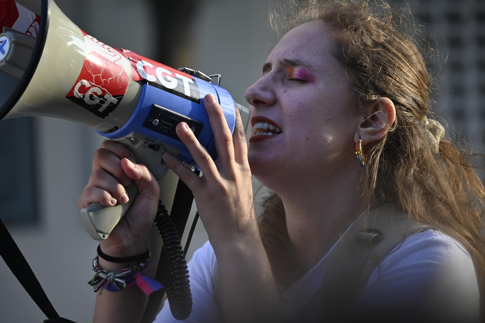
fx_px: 5051
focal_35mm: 375
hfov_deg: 5.5
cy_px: 162
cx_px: 242
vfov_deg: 3.7
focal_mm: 250
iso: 400
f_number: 6.3
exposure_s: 1/320
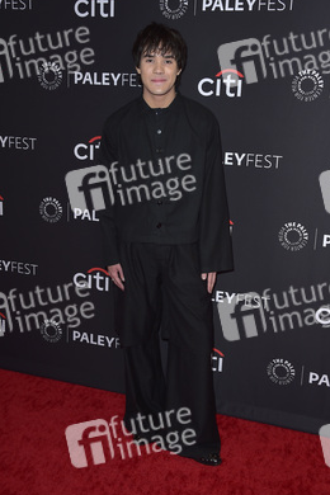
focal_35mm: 39
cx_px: 168
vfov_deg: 49.6
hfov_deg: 34.2
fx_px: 536
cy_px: 248
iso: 320
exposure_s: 1/200
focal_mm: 38
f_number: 6.3
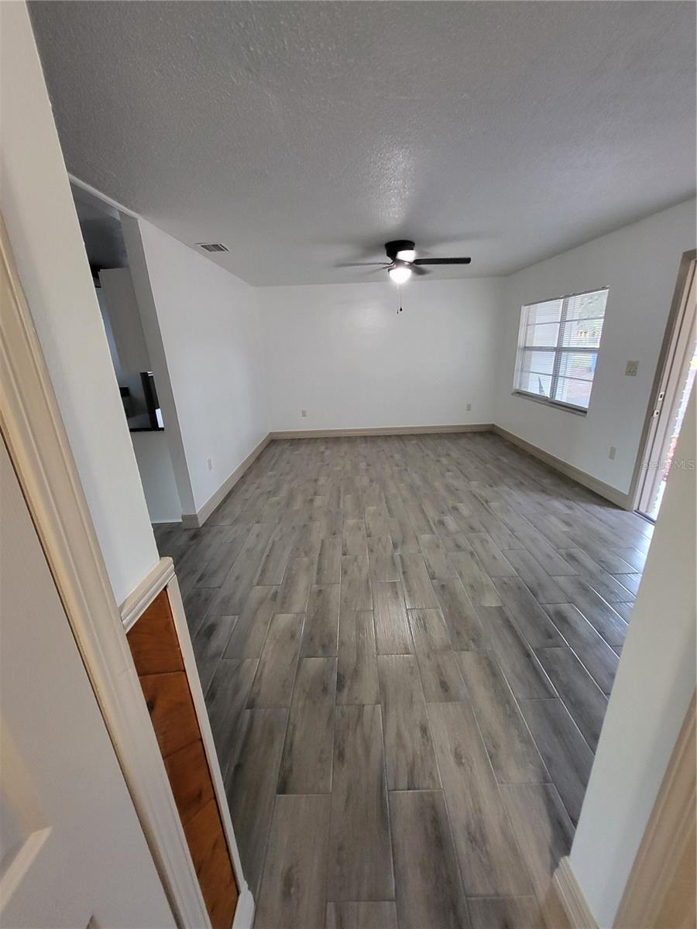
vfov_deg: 106.2
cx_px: 348
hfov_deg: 89.9
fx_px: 349
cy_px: 464
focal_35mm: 13
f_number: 2.2
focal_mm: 1.74
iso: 500
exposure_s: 1/30
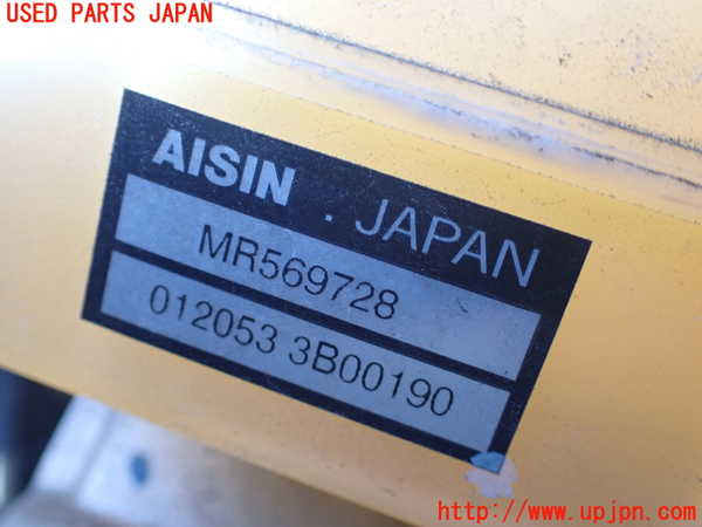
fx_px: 730
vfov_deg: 39.7
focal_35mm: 36
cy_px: 264
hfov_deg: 51.4
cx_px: 351
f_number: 2.5
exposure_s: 1/160
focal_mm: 6.37
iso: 250
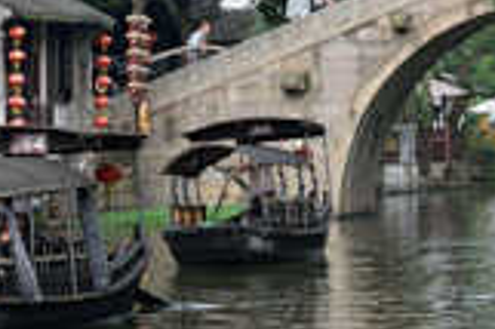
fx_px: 3200
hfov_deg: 8.6
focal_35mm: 233
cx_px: -258
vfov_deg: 5.9
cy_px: 149
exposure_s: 1/50
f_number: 18
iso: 200
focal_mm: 38
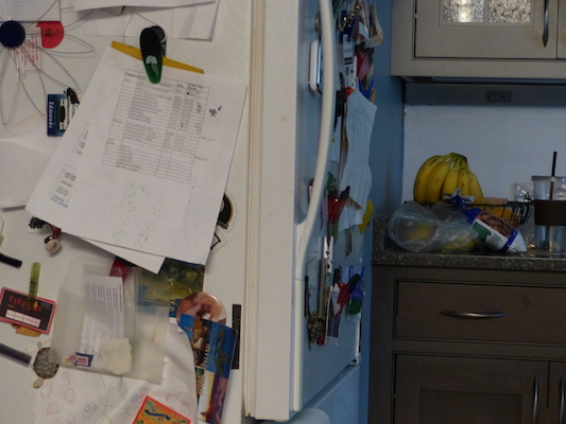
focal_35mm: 86
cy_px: 212
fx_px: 1406
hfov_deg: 22.8
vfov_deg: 17.2
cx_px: 283
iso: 400
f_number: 2.8
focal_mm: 15.5
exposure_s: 1/5
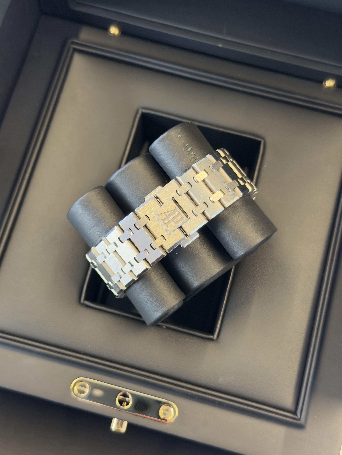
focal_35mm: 48
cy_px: 228
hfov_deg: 30.3
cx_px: 171
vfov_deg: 39.7
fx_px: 632
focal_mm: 6.76
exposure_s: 1/33
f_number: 1.78
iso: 250
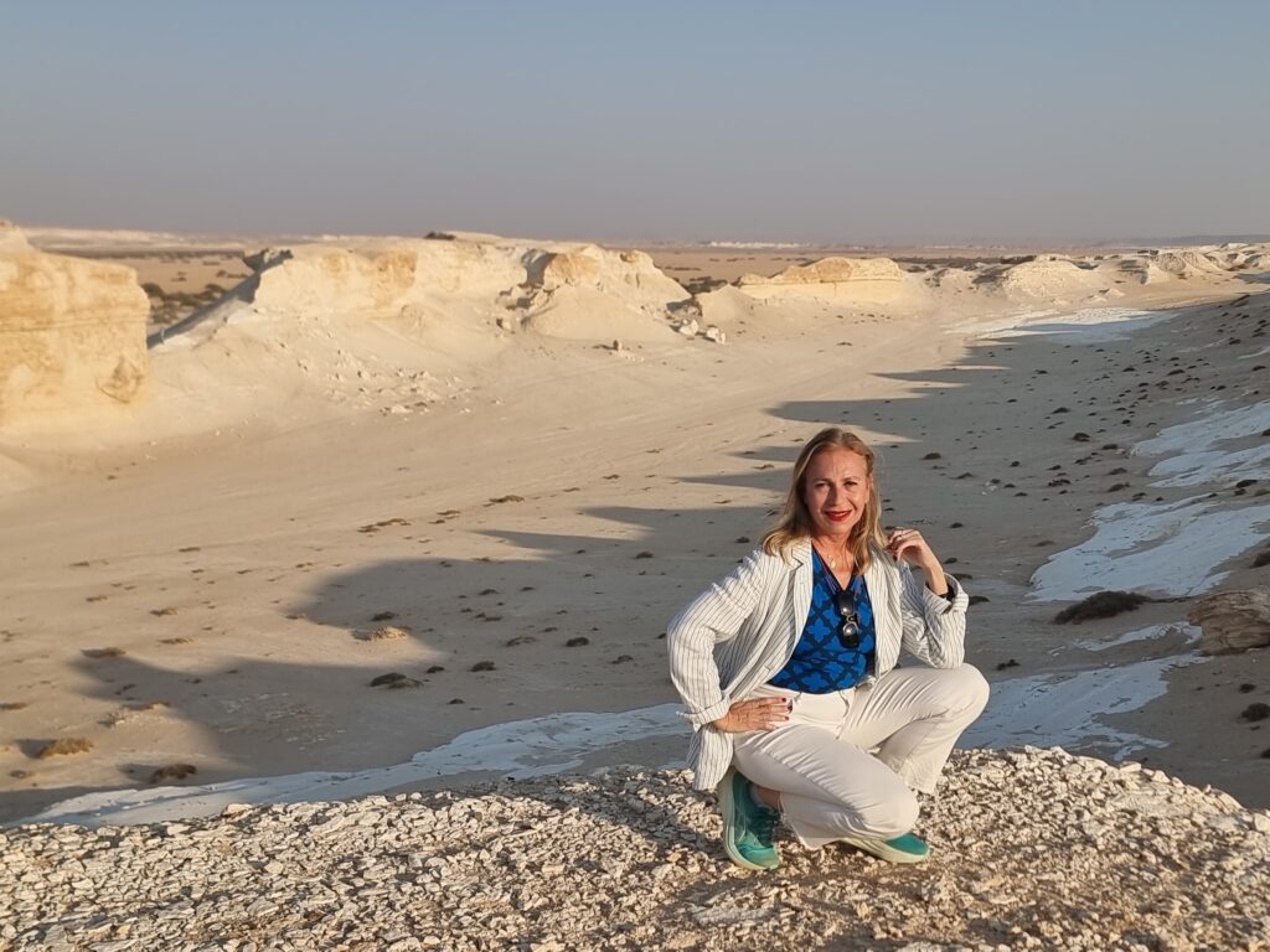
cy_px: 476
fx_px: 881
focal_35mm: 24
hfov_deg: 71.6
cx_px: 635
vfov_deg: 56.8
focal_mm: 6.7
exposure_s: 1/1529
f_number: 1.8
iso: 50
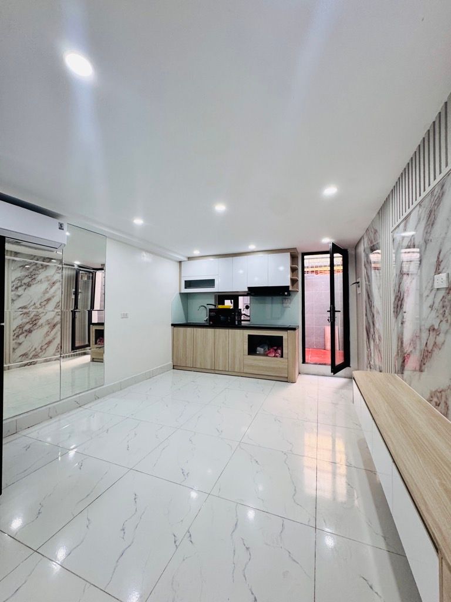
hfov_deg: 85.7
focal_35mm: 14
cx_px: 226
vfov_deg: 102.1
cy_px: 301
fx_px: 243
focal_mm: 2.22
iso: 160
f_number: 2.2
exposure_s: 1/100
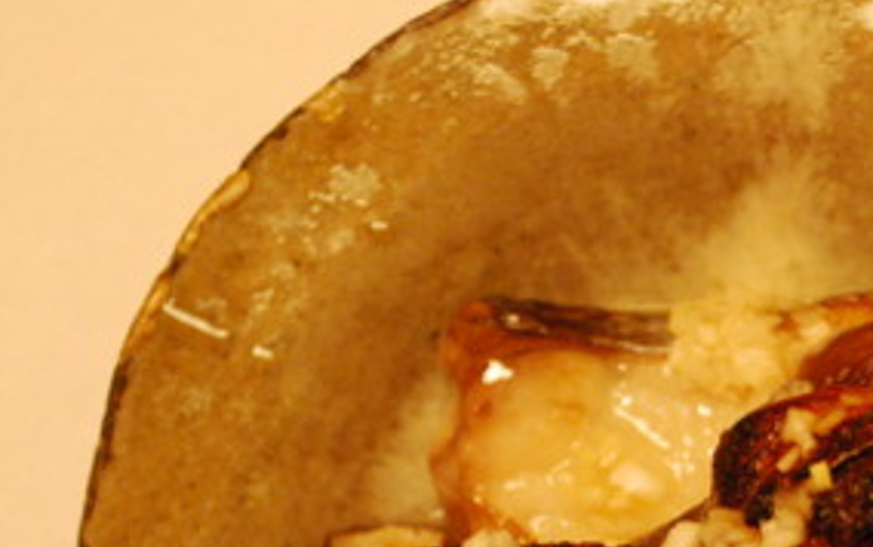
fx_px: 2667
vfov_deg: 11.5
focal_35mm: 112
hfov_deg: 18.2
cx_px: 815
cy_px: 630
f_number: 4.2
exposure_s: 1/25
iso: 1600
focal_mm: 26
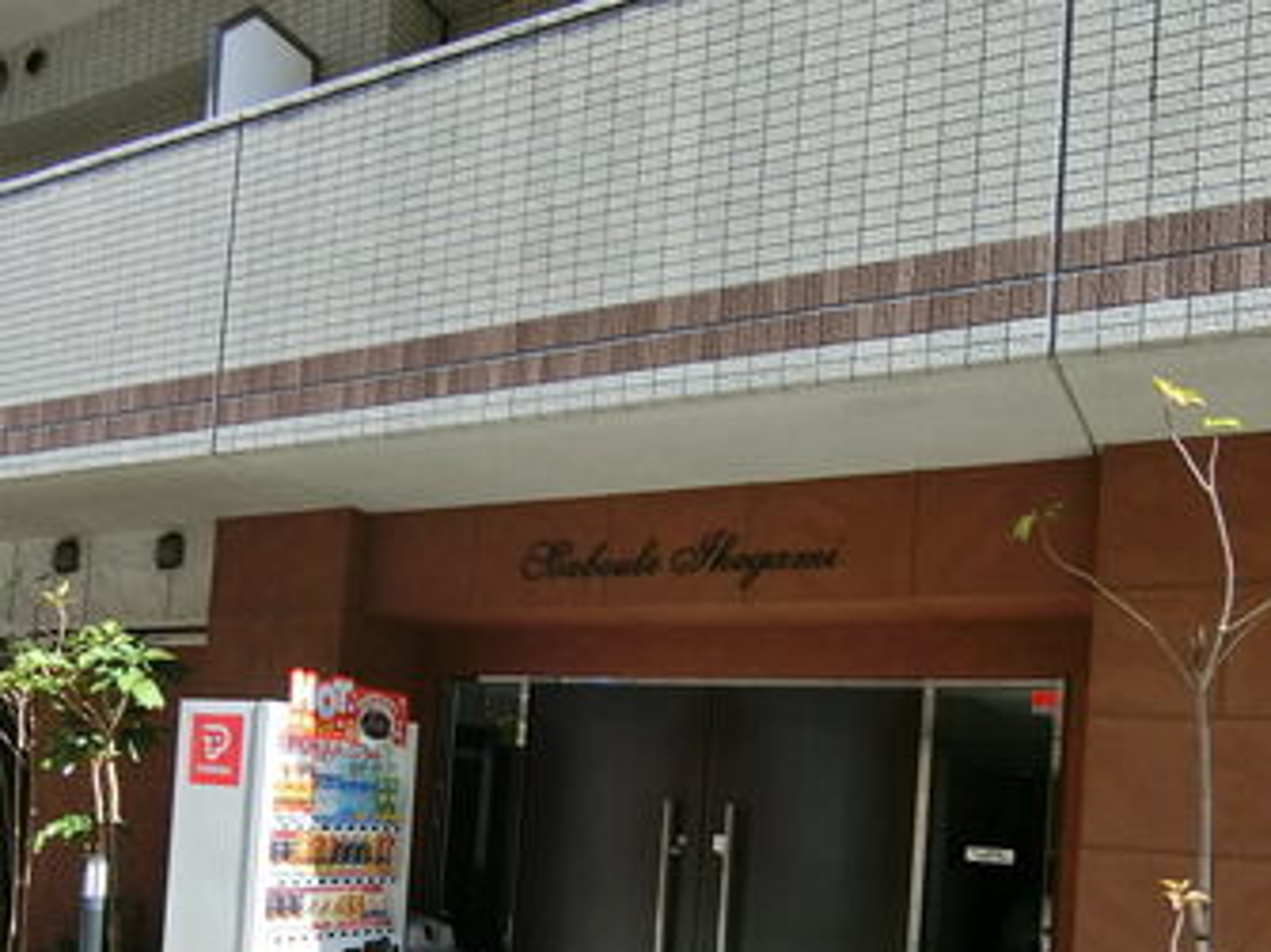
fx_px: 1248
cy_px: 793
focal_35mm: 34
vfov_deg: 39.7
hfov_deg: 53.7
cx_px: 531
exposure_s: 1/500
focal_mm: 4.06
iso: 80
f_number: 2.7
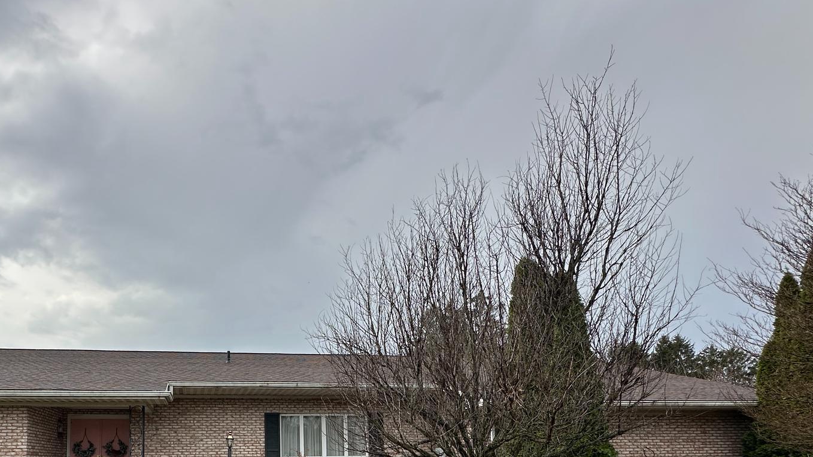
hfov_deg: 75.9
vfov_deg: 44.6
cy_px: 420
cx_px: 263
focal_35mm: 23
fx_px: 496
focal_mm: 2.22
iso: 40
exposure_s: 1/947
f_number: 2.2
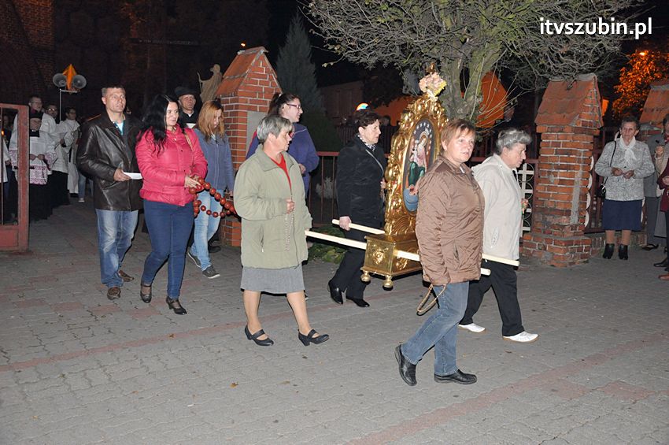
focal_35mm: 33
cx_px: 334
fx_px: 613
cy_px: 222
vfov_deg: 39.9
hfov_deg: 57.3
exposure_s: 1/60
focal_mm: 22
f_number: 5
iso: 2000
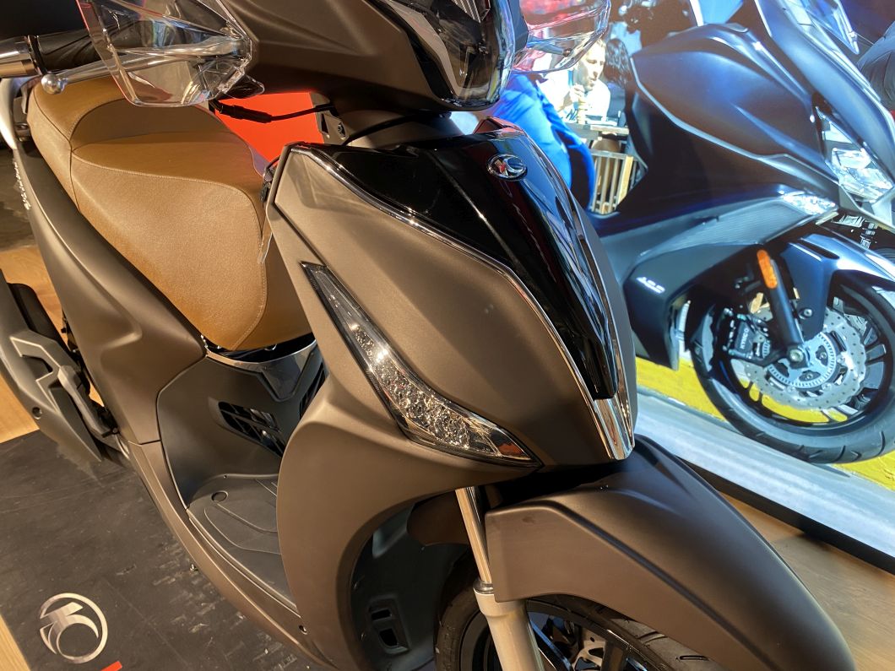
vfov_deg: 53.1
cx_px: 448
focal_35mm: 26
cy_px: 336
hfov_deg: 67.3
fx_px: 672
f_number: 1.8
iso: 100
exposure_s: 1/50
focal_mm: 4.25
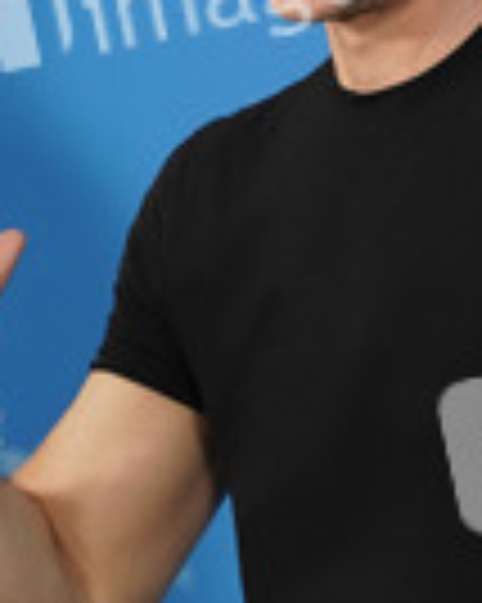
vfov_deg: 4.9
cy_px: 202
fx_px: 7105
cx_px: 261
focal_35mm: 398
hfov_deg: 3.9
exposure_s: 1/160
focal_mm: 142
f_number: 5.6
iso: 2000
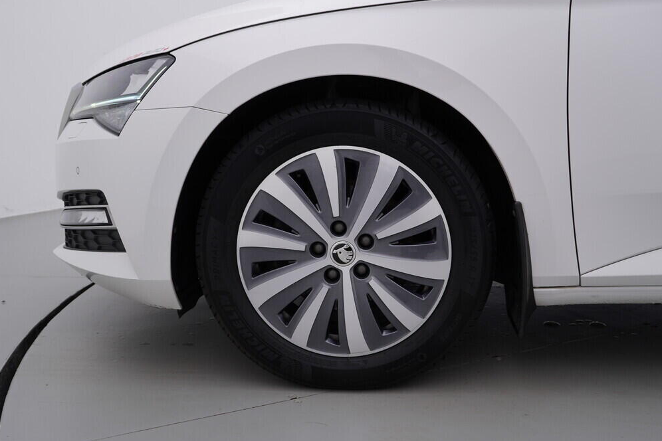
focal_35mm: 37
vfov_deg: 35.9
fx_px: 680
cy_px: 218
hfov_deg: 51.9
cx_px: 336
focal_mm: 24
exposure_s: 1/100
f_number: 4.5
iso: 125
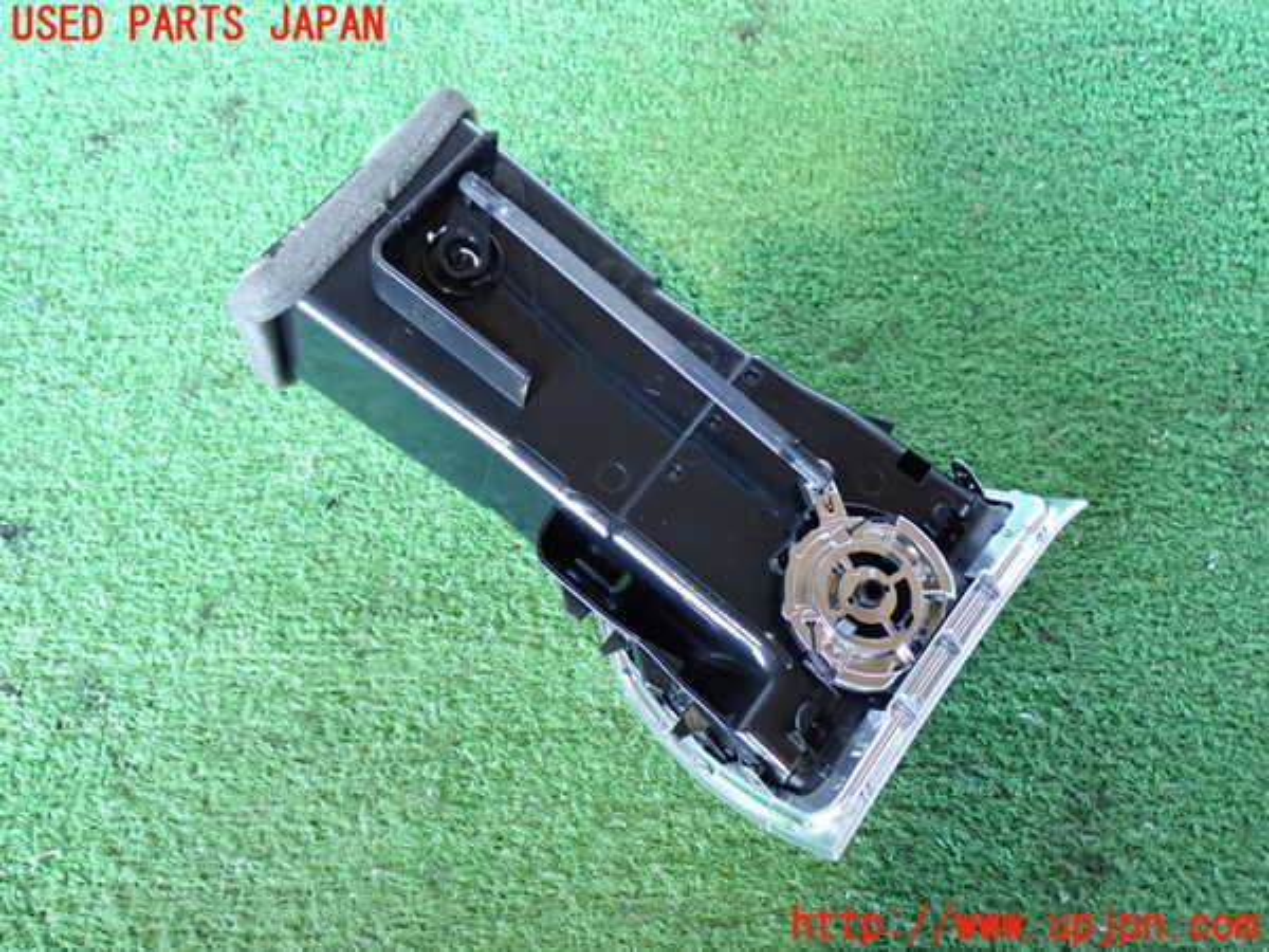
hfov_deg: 51.4
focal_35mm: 36
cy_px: 476
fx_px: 1320
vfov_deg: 39.7
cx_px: 634
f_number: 2.5
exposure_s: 1/40
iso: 800
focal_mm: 6.37
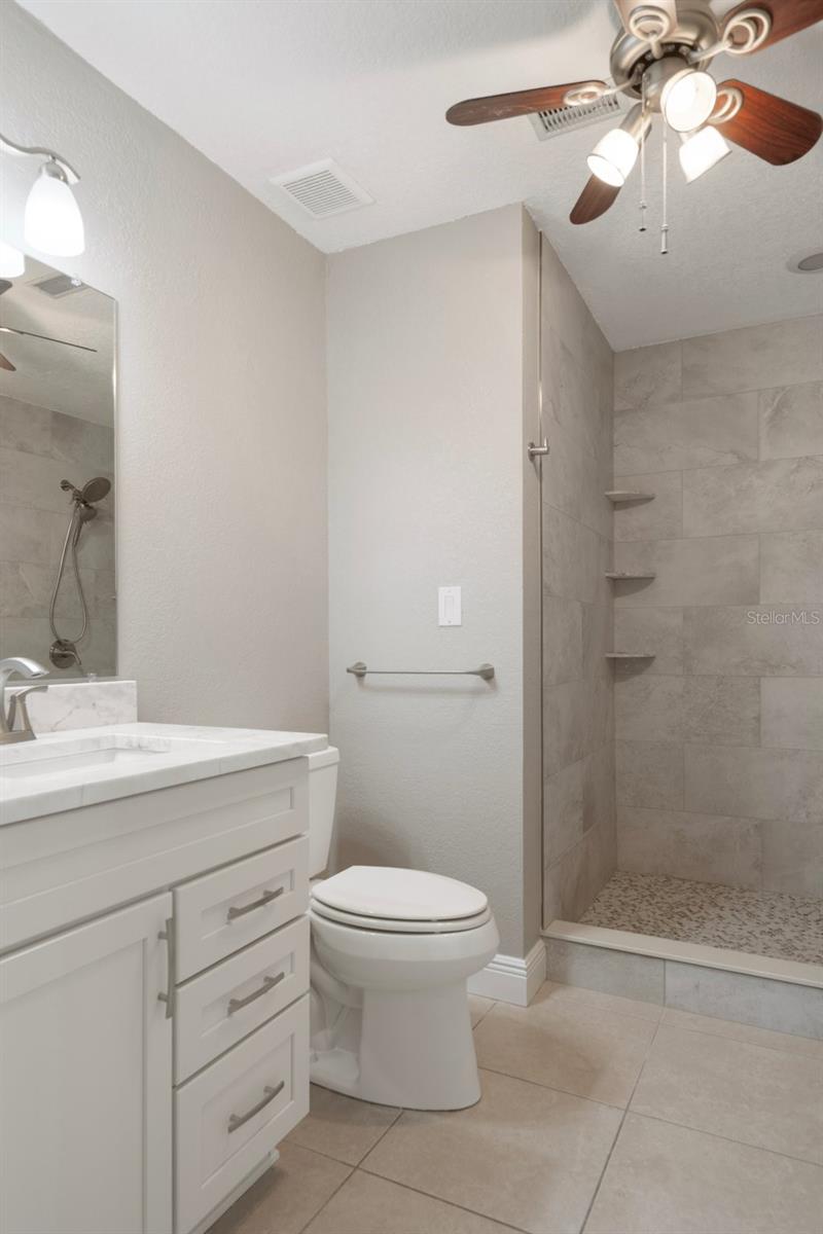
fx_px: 720
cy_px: 617
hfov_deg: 59.5
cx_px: 412
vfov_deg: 81.2
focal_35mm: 21
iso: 320
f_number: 9
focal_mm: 21
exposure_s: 1/2.5
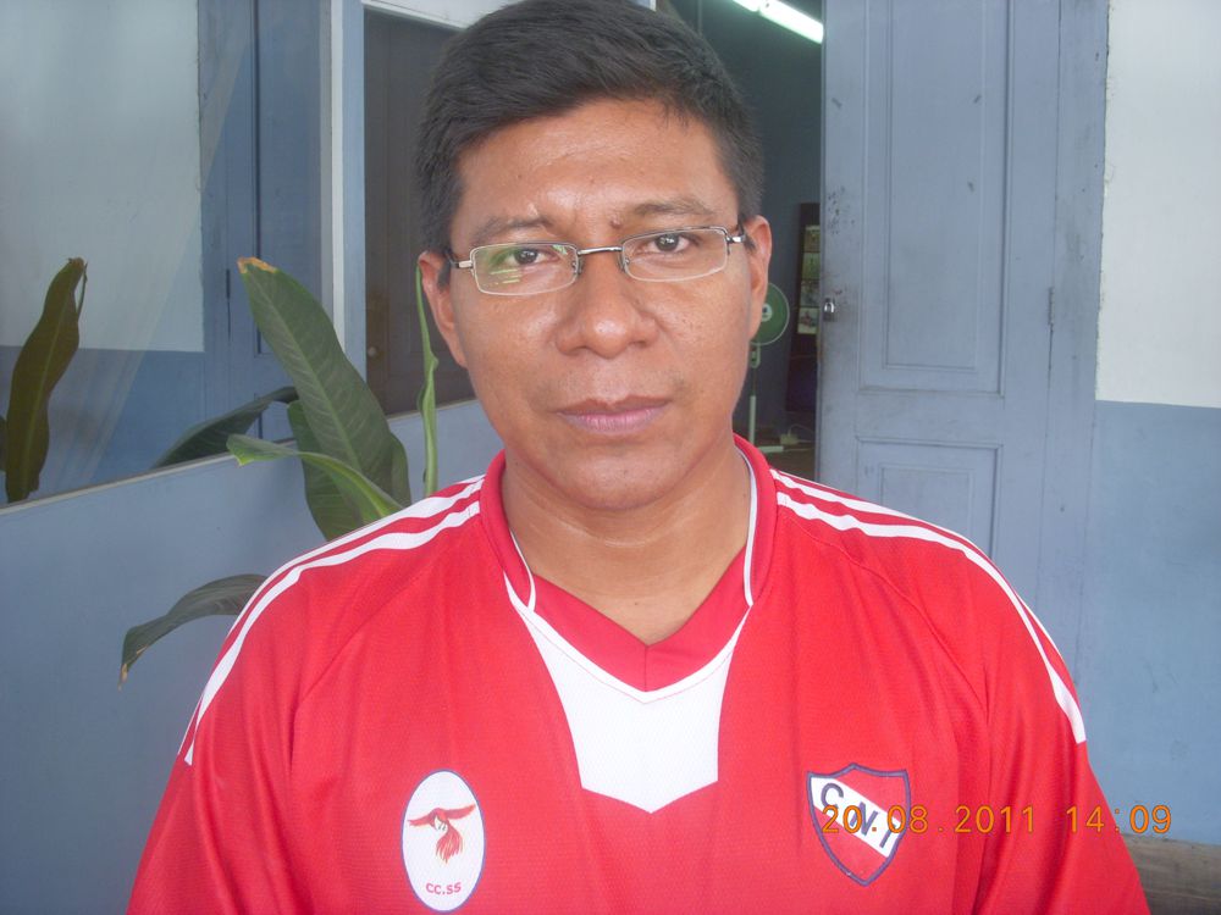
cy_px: 458
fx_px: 1340
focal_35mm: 38
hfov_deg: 49.0
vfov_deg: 37.7
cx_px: 610
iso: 125
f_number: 3.3
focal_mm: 6.3
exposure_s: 1/30
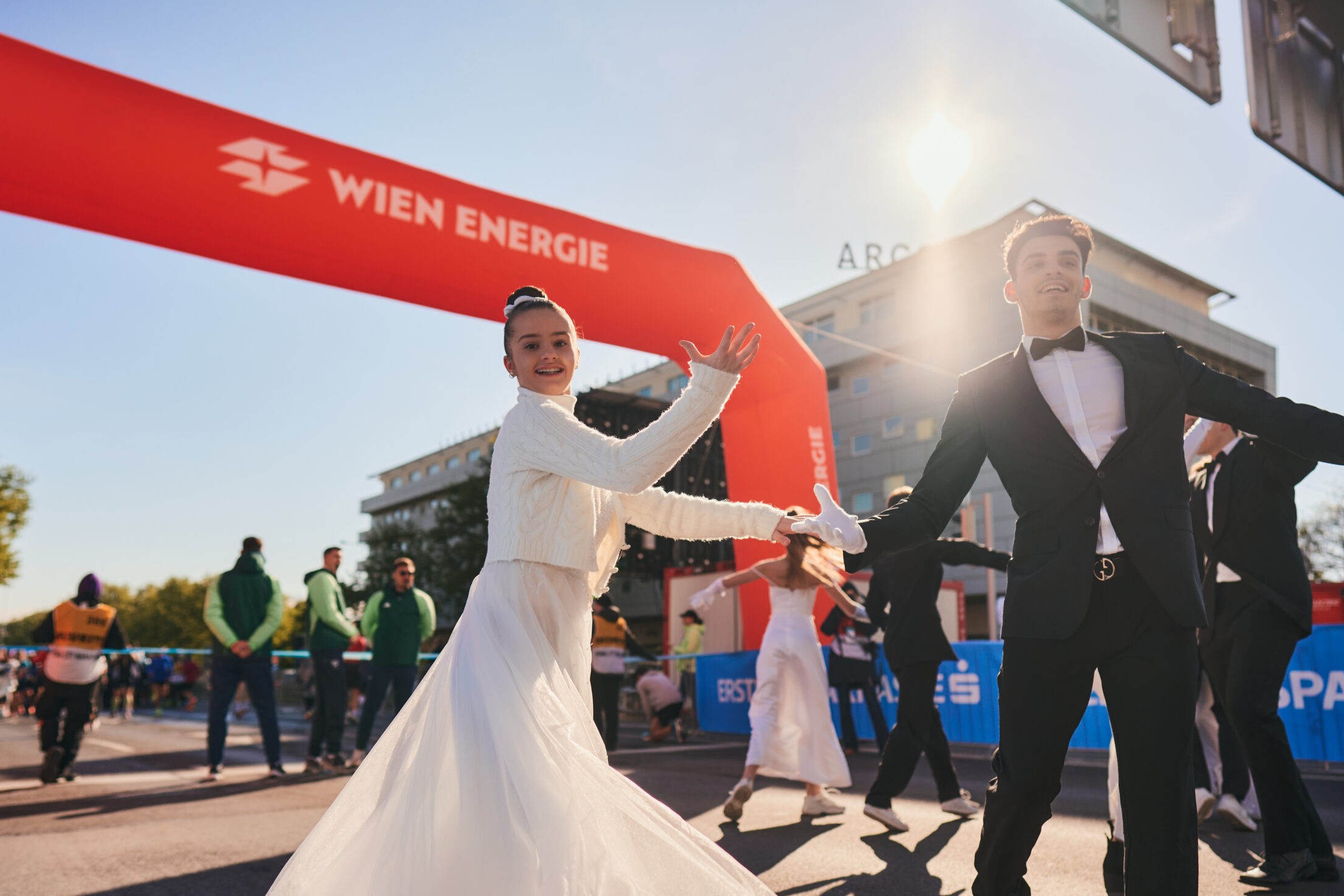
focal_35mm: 28
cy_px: 491
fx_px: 1045
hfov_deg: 65.5
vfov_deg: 46.3
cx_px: 689
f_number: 2
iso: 100
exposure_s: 1/8000
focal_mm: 24
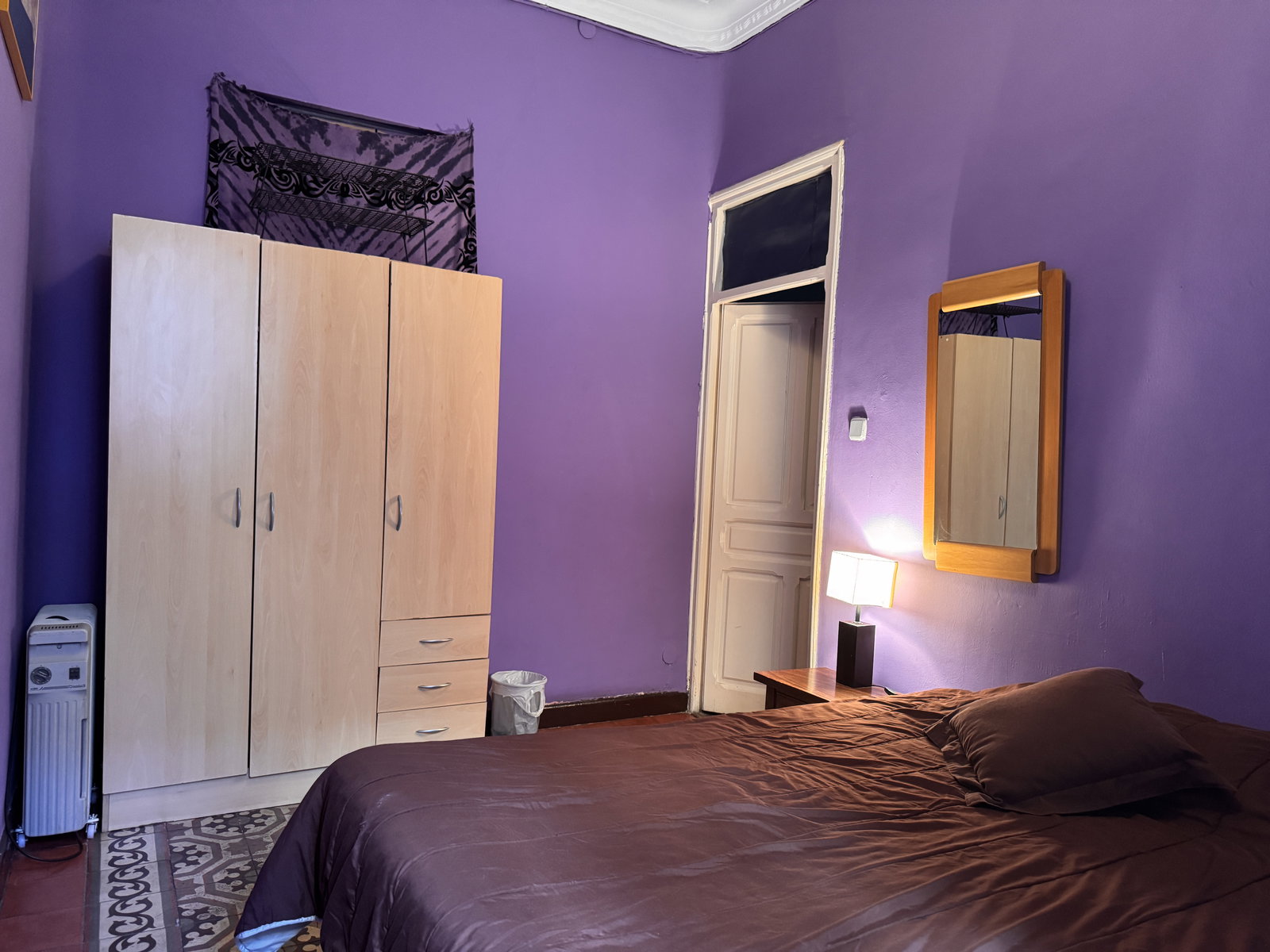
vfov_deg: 56.8
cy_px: 476
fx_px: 881
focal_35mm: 24
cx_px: 635
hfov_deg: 71.6
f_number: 1.78
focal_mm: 6.76
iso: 640
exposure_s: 1/50
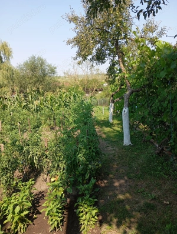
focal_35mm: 28
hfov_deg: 49.9
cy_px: 117
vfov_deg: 63.4
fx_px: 190
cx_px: 88
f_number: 1.8
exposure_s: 1/284
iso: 102
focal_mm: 4.27
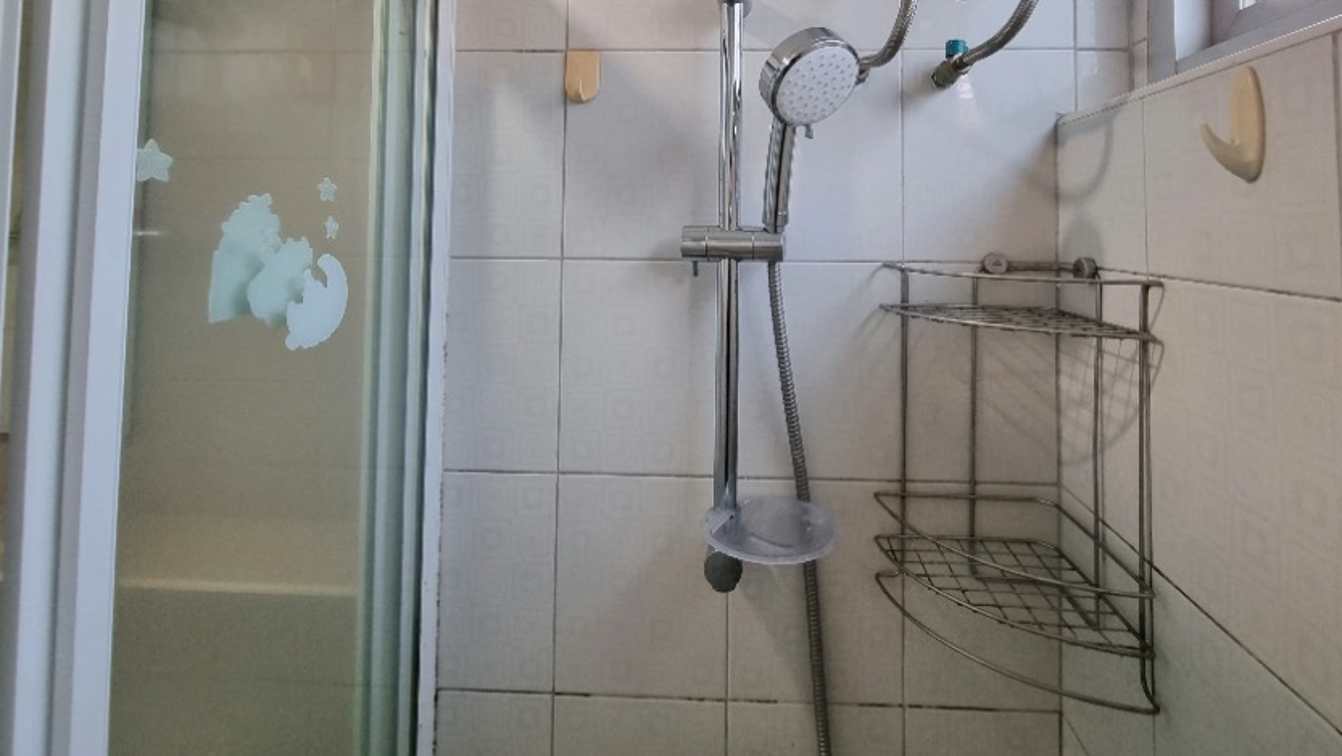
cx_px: 733
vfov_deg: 60.6
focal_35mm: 17
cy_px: 193
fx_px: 605
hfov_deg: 95.6
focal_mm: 2.2
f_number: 2.2
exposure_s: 1/50
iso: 200
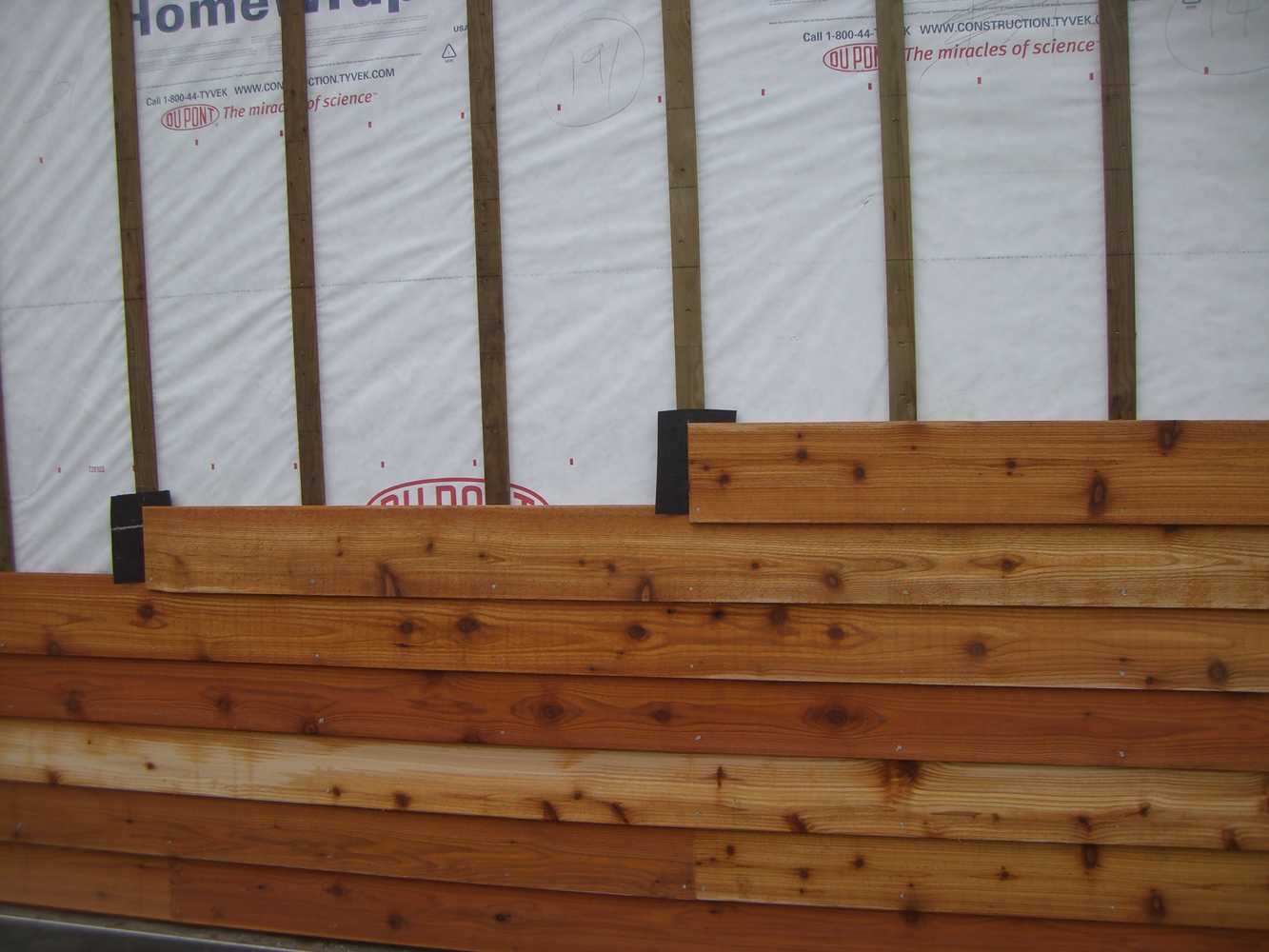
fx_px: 1393
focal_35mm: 38
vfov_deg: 37.7
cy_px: 476
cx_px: 634
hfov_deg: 49.0
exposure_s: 1/100
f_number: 2.7
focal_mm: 6.2
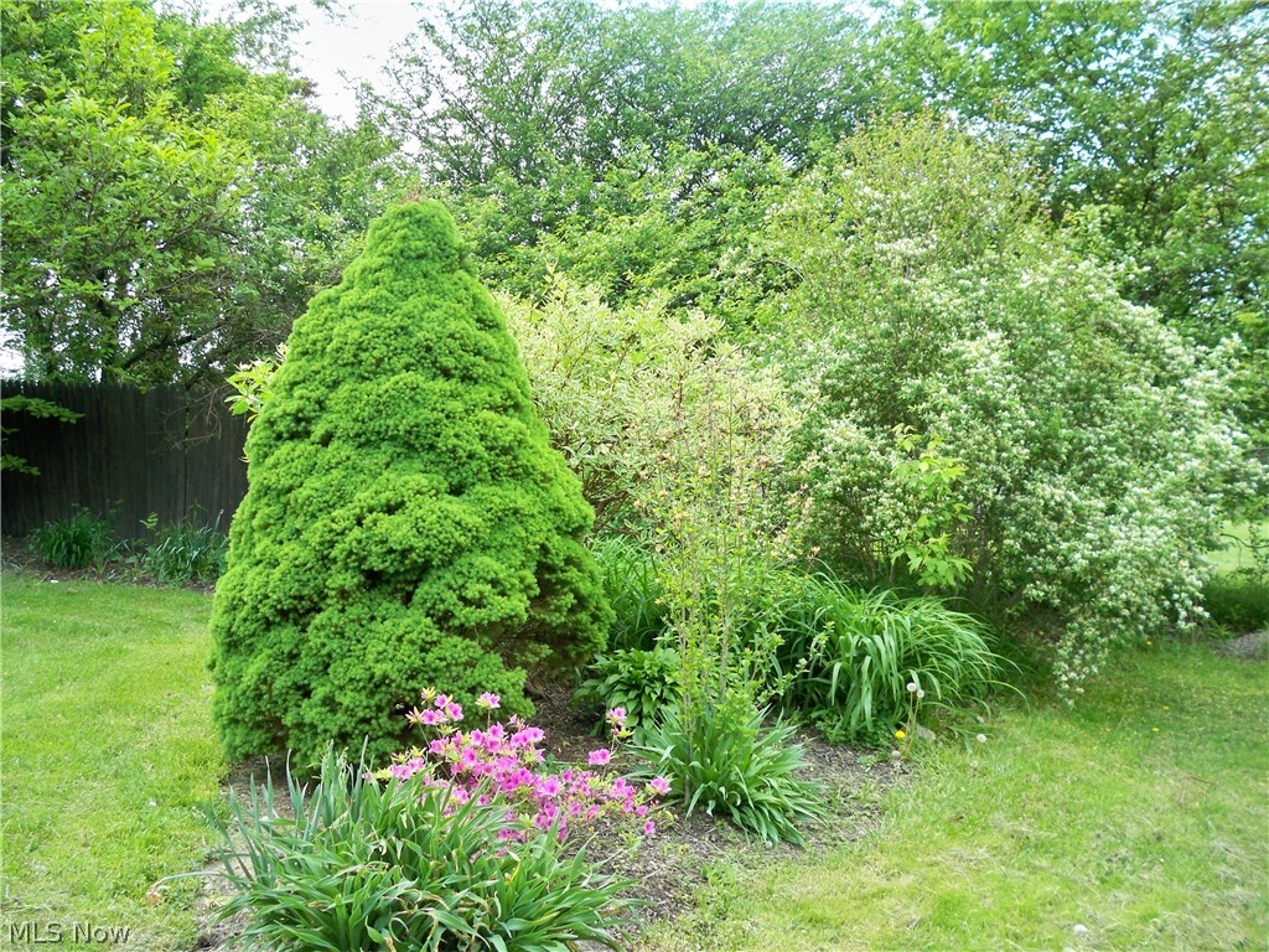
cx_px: 634
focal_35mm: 35
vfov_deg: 40.7
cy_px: 476
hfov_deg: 52.6
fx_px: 1283
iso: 125
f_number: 3.1
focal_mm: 6.3
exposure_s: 1/250
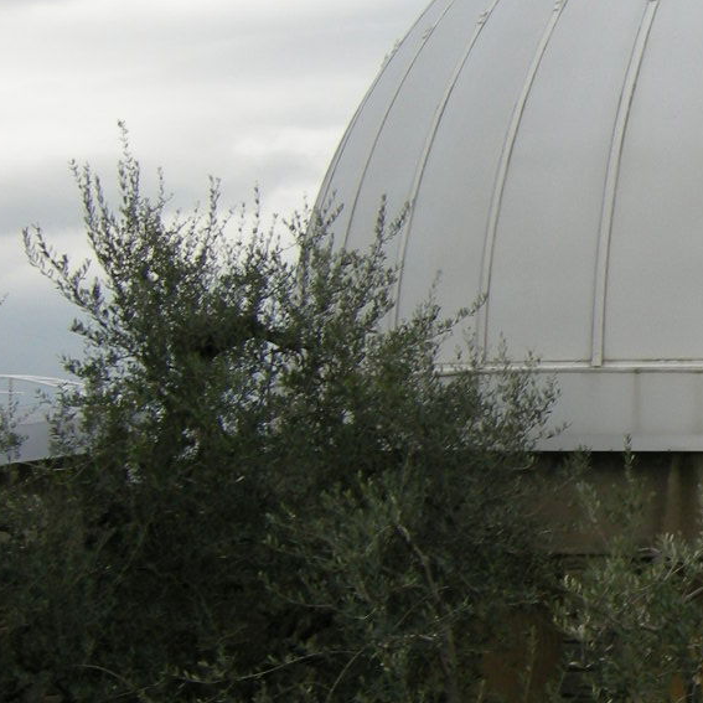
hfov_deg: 14.6
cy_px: 524
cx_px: 860
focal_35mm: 115
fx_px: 2642
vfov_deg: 15.1
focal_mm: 7.5
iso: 64
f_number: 3.8
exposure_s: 1/101
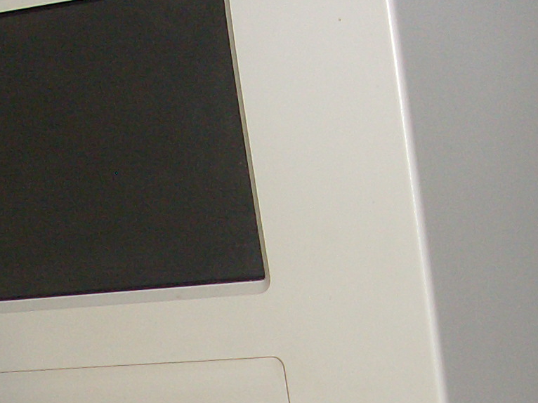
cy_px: 642
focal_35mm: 162
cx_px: 180
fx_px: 2517
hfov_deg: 12.2
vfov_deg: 8.9
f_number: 3
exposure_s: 1/45
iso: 100
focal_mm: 6.3
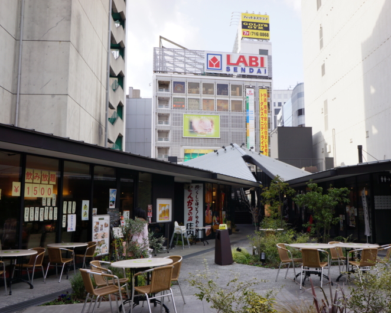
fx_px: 394
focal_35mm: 34
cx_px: 229
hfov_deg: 52.6
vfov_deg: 43.4
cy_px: 157
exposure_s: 1/160
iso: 100
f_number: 6.3
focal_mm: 20
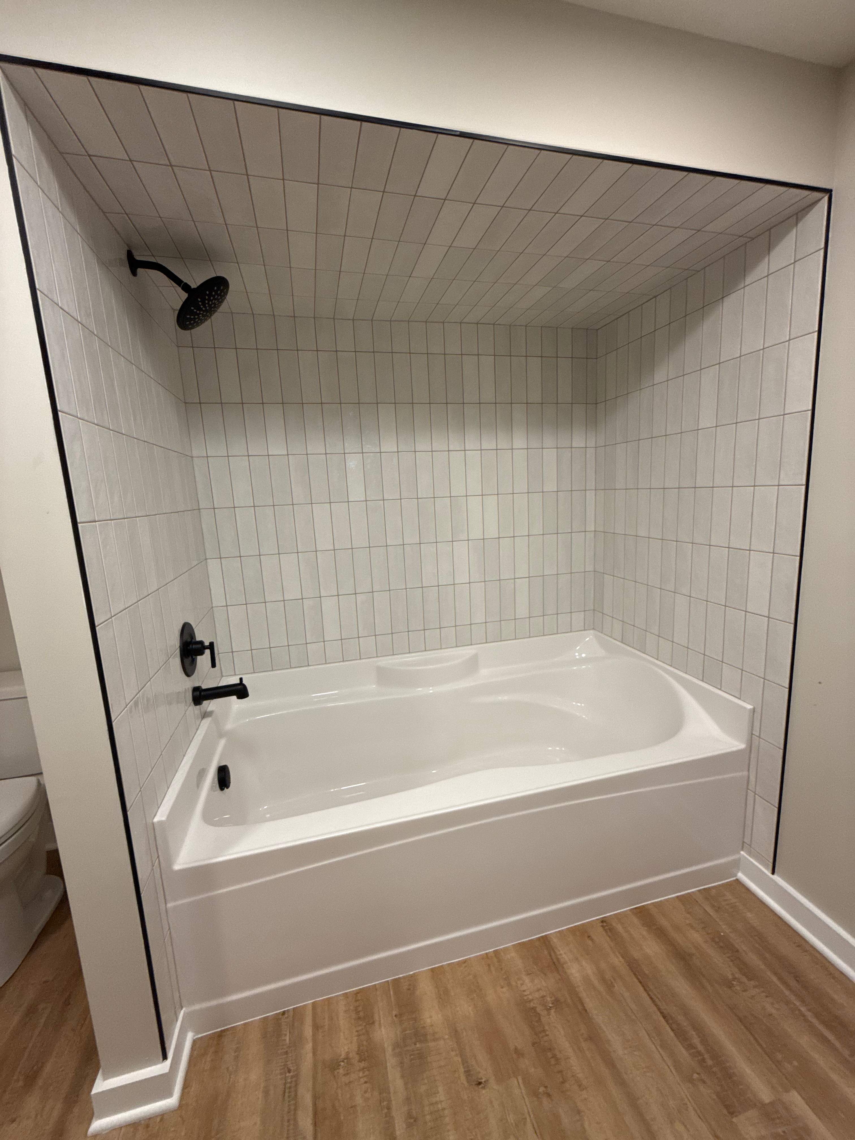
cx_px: 428
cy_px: 570
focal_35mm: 14
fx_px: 461
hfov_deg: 85.7
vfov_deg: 102.1
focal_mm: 2.22
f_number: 2.2
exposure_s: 1/120
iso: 250
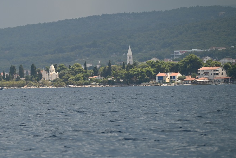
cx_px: 61
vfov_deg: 4.6
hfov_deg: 6.9
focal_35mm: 298
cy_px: 80
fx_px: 1954
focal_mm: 200
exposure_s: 1/500
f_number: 5.3
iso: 100
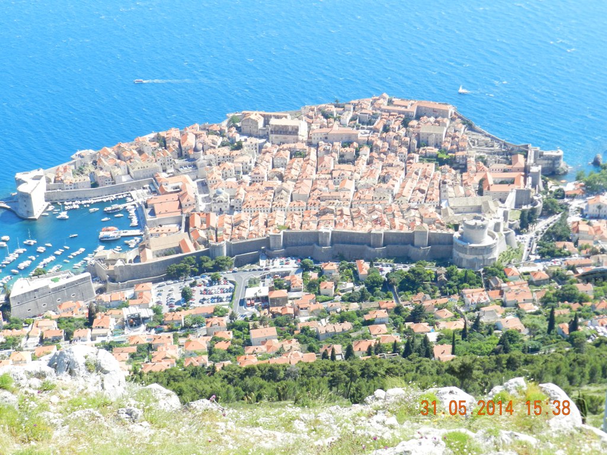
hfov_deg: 36.2
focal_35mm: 53
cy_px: 228
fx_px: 929
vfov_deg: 27.5
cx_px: 304
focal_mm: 9.4
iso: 160
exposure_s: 1/500
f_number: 4.4
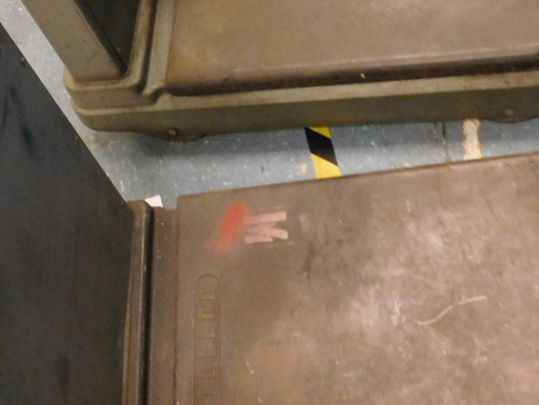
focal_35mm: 65
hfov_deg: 28.5
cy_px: -10
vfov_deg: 21.7
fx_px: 1013
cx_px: 41
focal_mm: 4
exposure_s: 1/20
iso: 400
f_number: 3
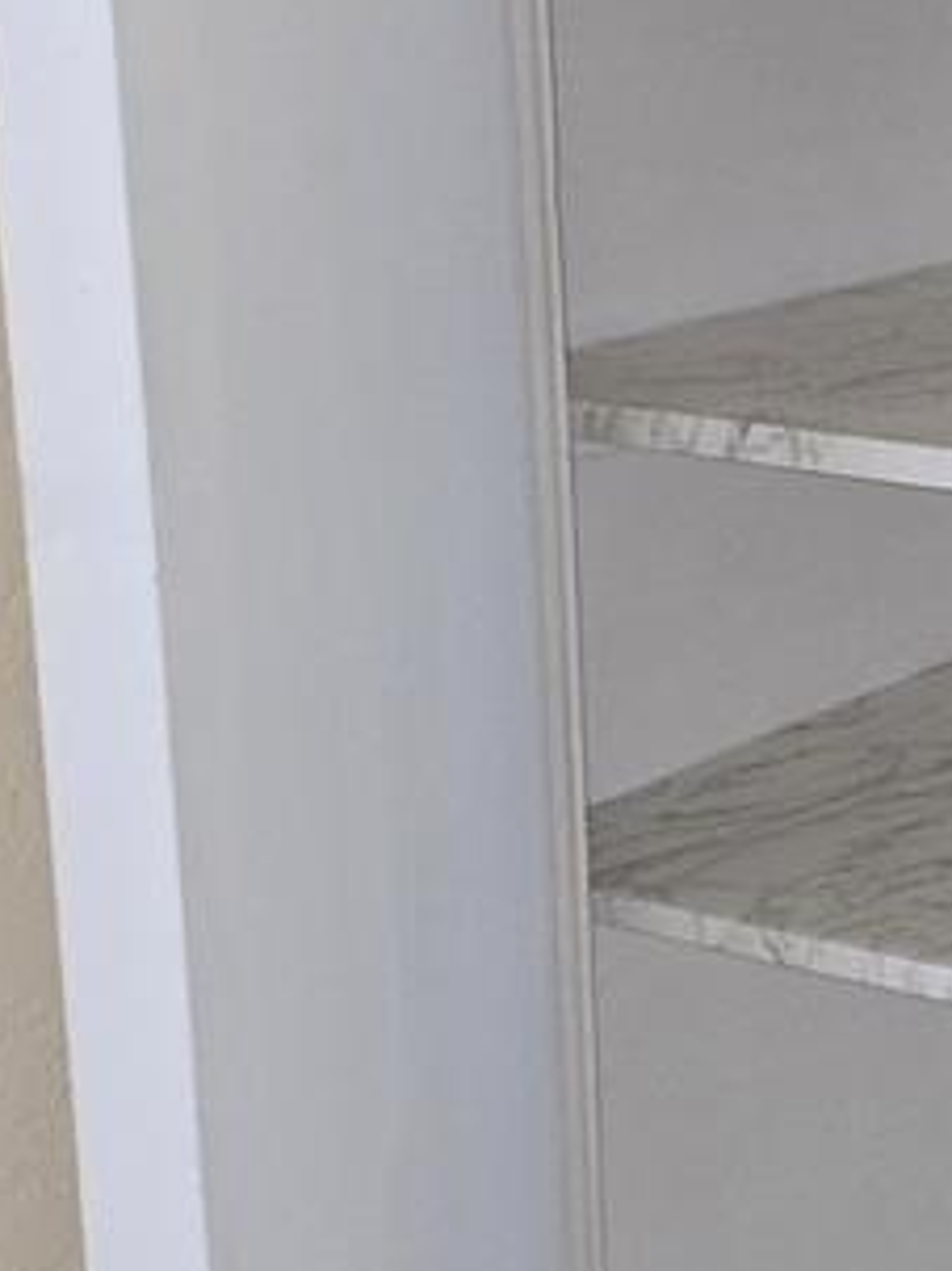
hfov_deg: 15.3
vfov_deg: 21.5
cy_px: 529
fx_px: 3339
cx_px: 1329
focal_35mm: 91
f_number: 1.7
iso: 125
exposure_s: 1/60
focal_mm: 6.3
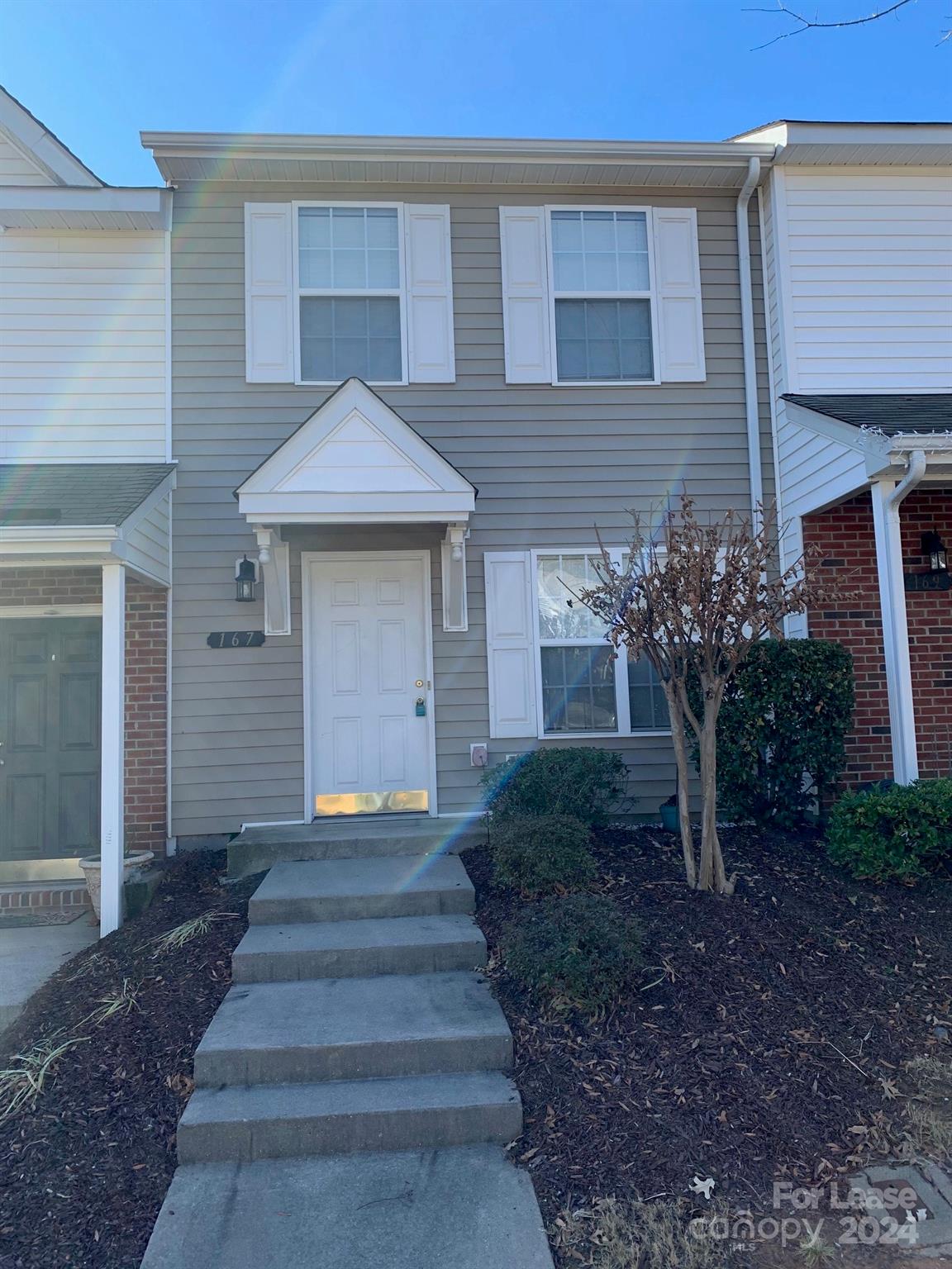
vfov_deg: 67.3
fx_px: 953
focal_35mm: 26
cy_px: 634
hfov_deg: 53.1
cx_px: 476
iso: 25
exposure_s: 1/656
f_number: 1.8
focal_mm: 4.25
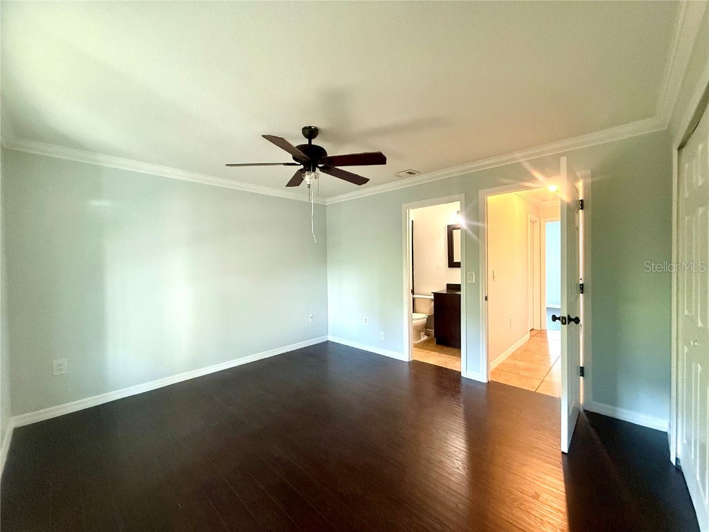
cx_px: 354
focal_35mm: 14
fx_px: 287
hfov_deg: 102.1
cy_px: 266
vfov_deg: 85.7
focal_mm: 2.22
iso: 500
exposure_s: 1/60
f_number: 2.2
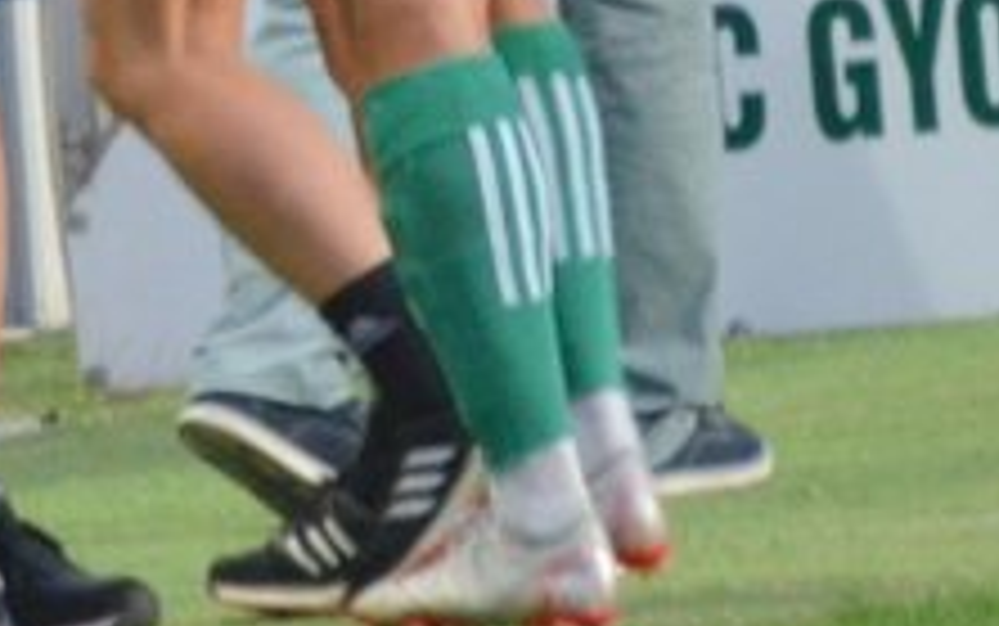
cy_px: -691
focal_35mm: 2313
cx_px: -32
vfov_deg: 0.6
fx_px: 63006
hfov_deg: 0.9
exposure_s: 1/125
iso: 1600
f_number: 5.6
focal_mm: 280
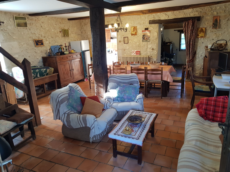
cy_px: 86
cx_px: 115
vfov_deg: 53.1
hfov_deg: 67.3
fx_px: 173
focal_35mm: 26
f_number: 1.7
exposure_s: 1/47
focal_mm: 4.2
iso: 160
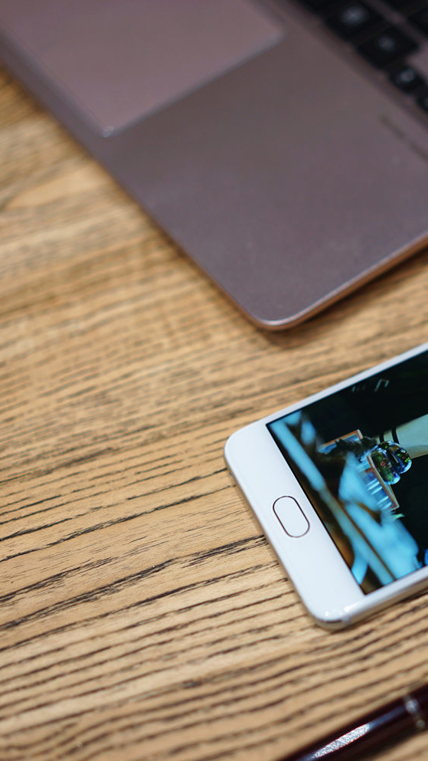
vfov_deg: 24.5
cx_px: 486
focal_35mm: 87
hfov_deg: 13.6
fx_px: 1754
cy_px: 380
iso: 160
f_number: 2
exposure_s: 1/60
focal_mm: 55
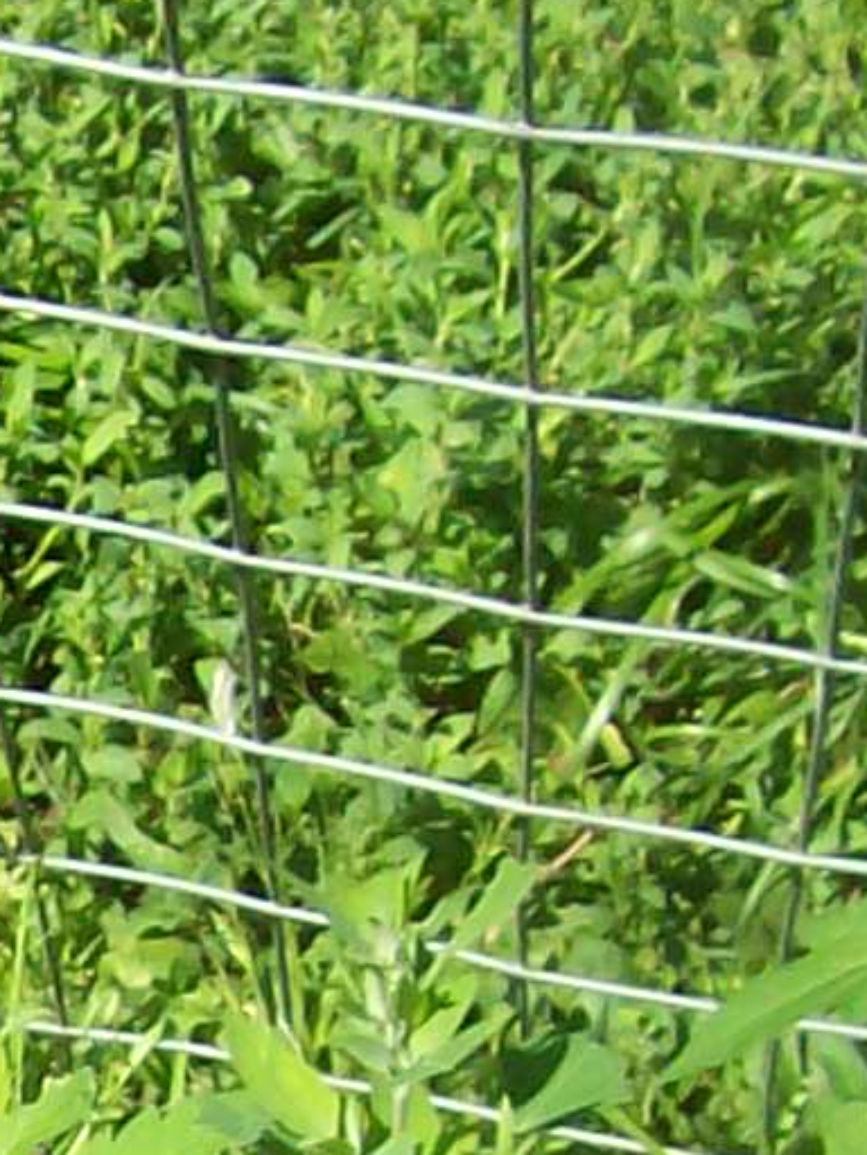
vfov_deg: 9.7
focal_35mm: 200
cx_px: -1404
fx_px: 6679
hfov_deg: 6.9
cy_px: 1599
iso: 80
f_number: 4.8
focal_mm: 6
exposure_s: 1/375
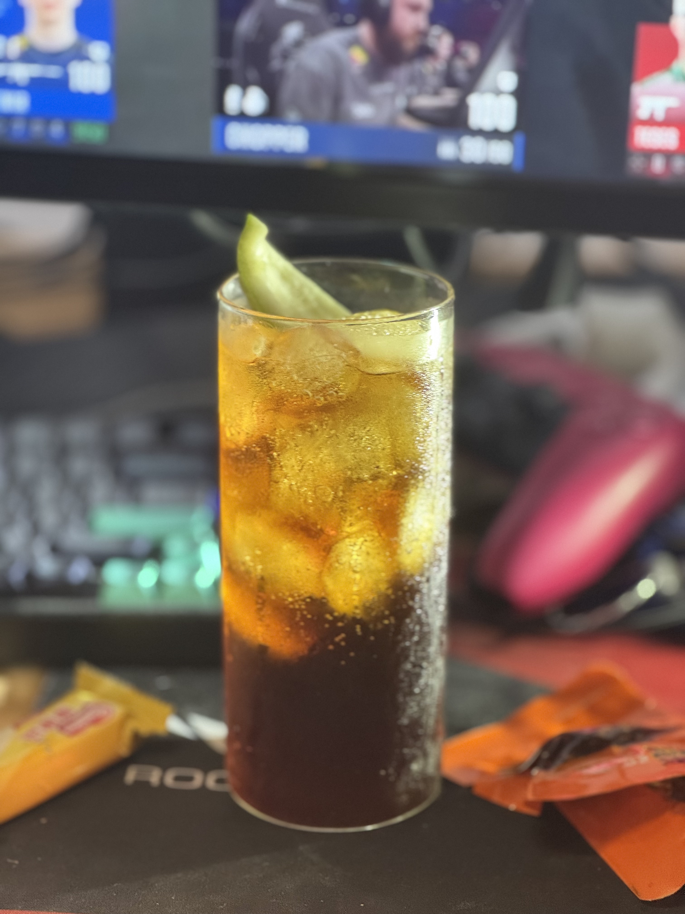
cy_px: 457
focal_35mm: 77
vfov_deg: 25.3
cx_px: 342
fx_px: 2032
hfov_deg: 19.1
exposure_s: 1/50
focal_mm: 9
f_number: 2.8
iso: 400
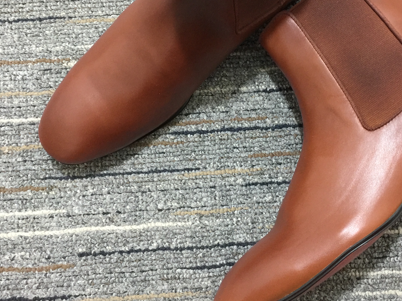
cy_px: 87
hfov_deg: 35.3
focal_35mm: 54
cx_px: 262
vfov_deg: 26.8
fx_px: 627
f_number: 2.2
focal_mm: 4.15
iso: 160
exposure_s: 1/17
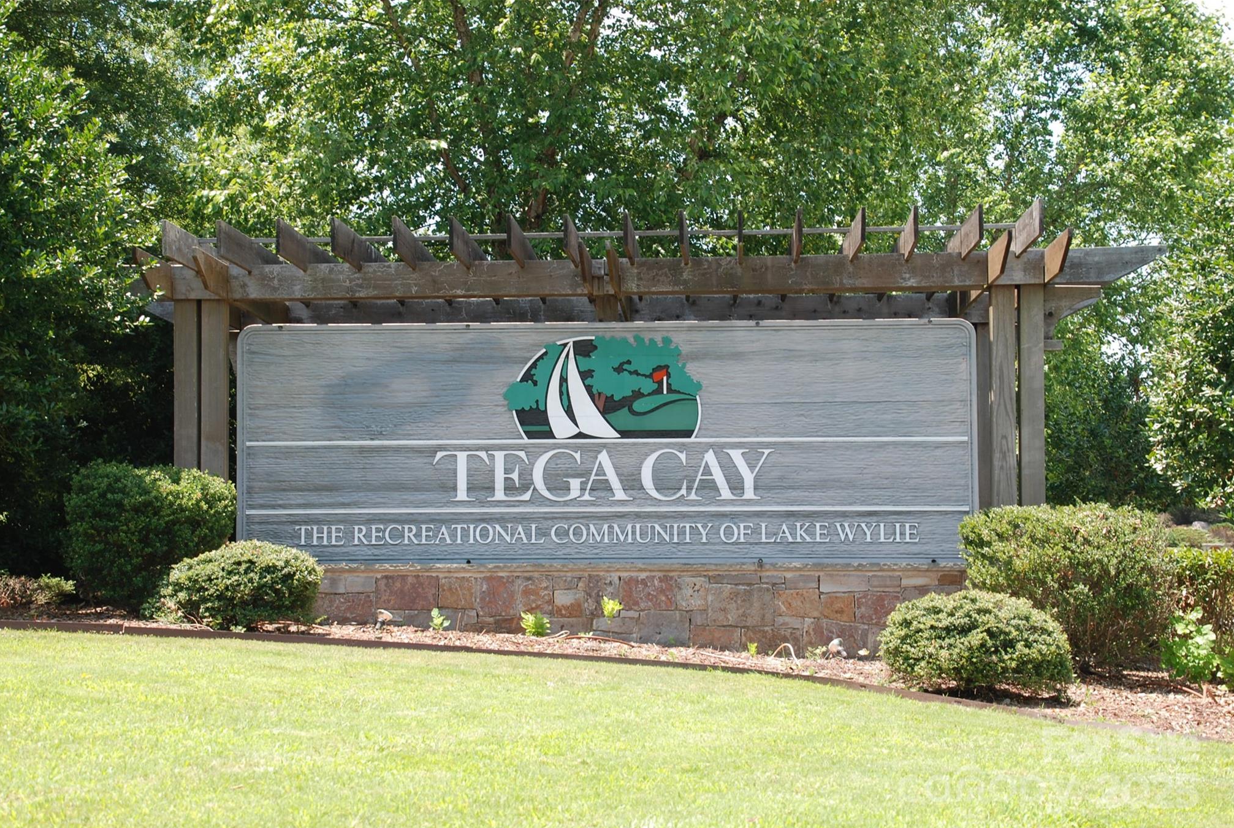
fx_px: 1992
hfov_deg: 34.4
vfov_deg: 23.5
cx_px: 617
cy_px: 421
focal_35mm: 58
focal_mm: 38
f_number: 5.6
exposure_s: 1/125
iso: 125
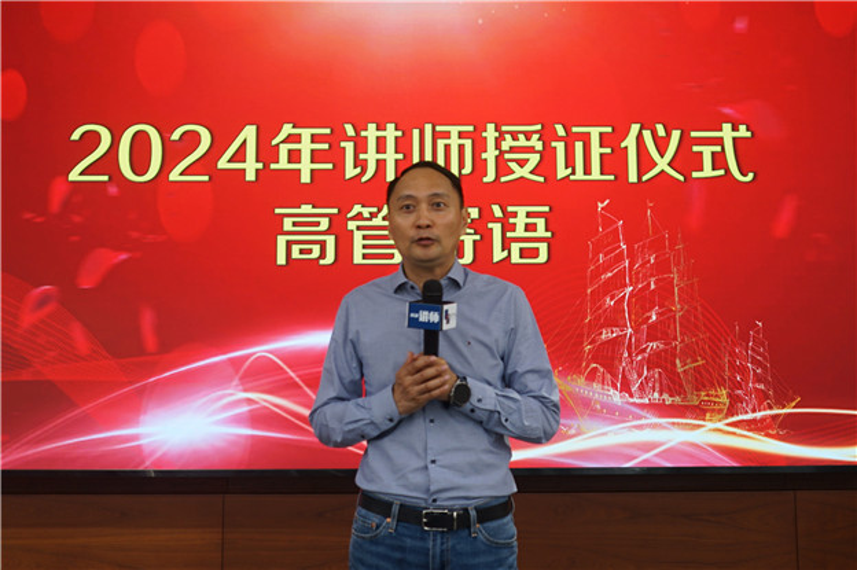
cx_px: 428
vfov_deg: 44.9
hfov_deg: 63.7
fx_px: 690
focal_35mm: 29
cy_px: 285
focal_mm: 29
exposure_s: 1/20
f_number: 3.5
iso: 160
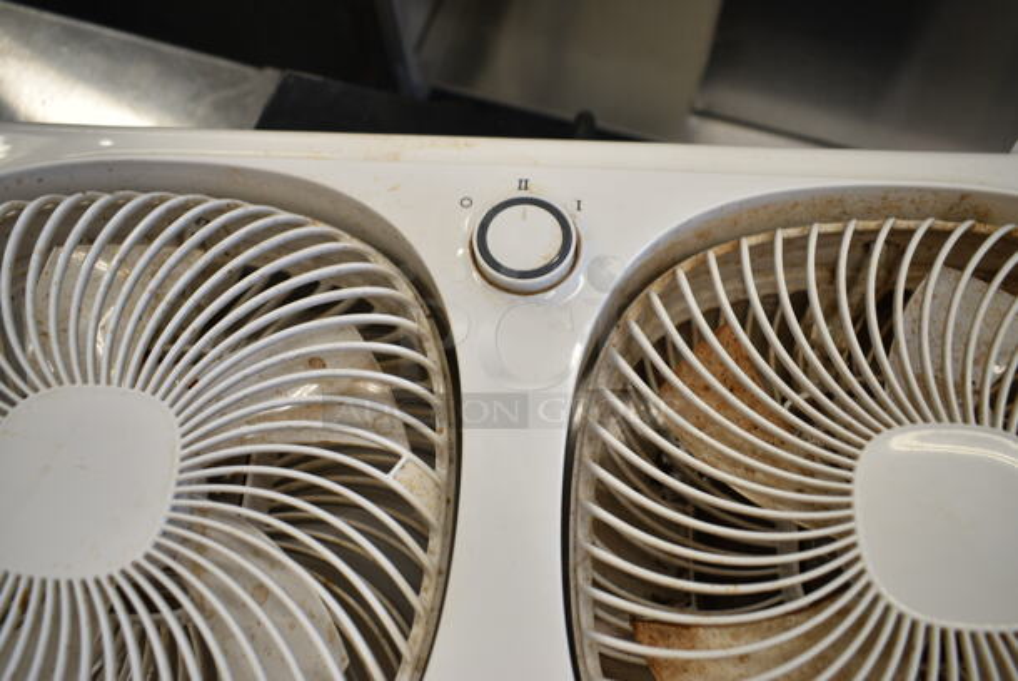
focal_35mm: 27
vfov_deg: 48.0
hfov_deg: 67.3
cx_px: 509
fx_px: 764
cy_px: 340
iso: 140
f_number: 3.5
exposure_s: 1/30
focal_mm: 18
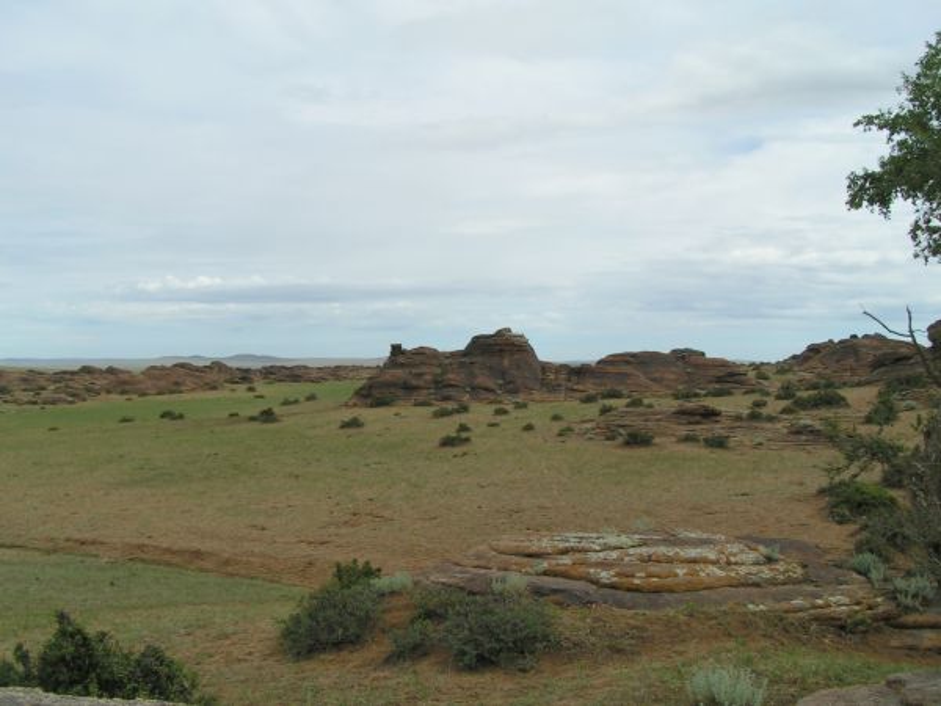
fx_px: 1033
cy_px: 353
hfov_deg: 49.0
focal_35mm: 38
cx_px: 470
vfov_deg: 37.7
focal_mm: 5.8
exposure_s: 1/400
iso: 50
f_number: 7.1
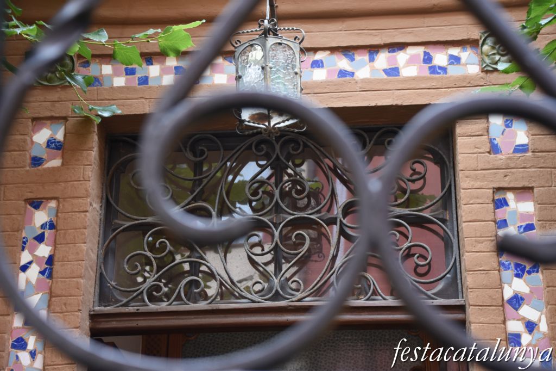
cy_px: 186
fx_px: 1158
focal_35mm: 75
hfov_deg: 27.0
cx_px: 278
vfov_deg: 18.2
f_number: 4.8
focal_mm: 50
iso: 640
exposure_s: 1/80
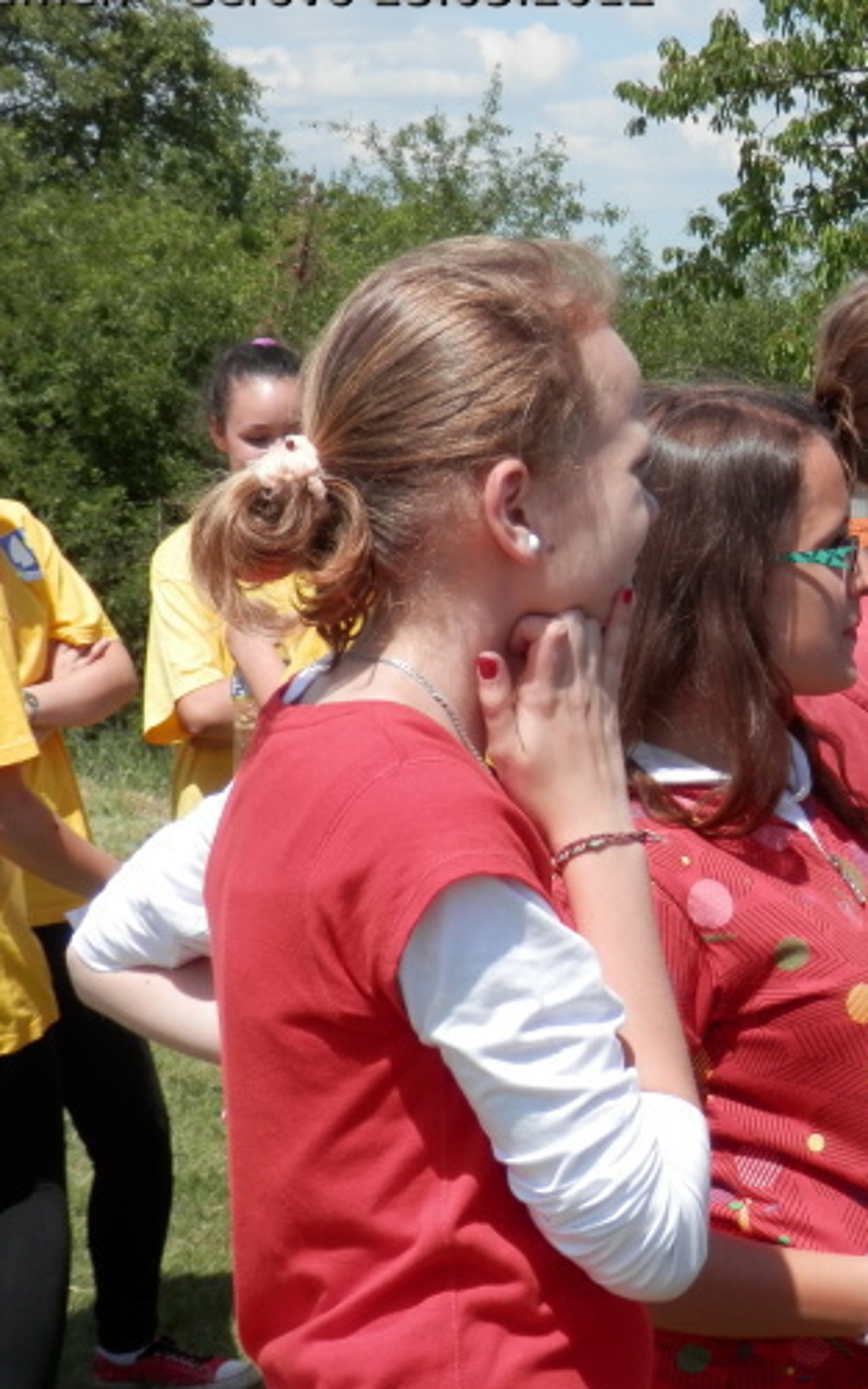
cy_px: 711
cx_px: 954
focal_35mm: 94
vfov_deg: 22.1
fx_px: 3559
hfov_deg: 13.6
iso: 80
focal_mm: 10.8
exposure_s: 1/640
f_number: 4.2
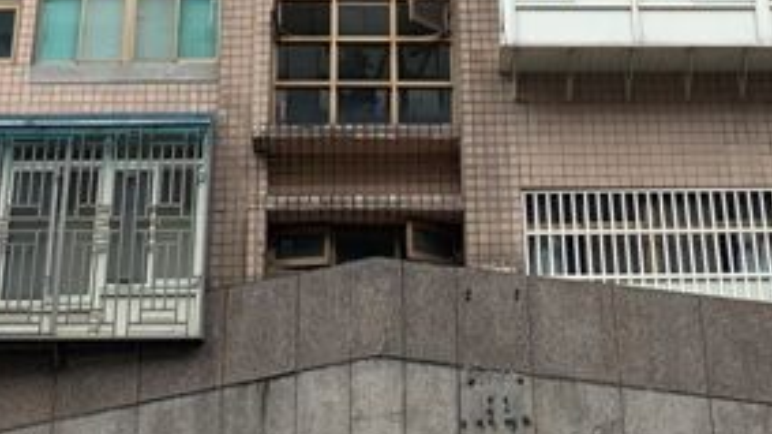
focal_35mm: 96
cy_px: -445
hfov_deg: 22.2
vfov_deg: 11.3
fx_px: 1965
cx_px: 363
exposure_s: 1/135
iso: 25
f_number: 1.8
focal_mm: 4.25
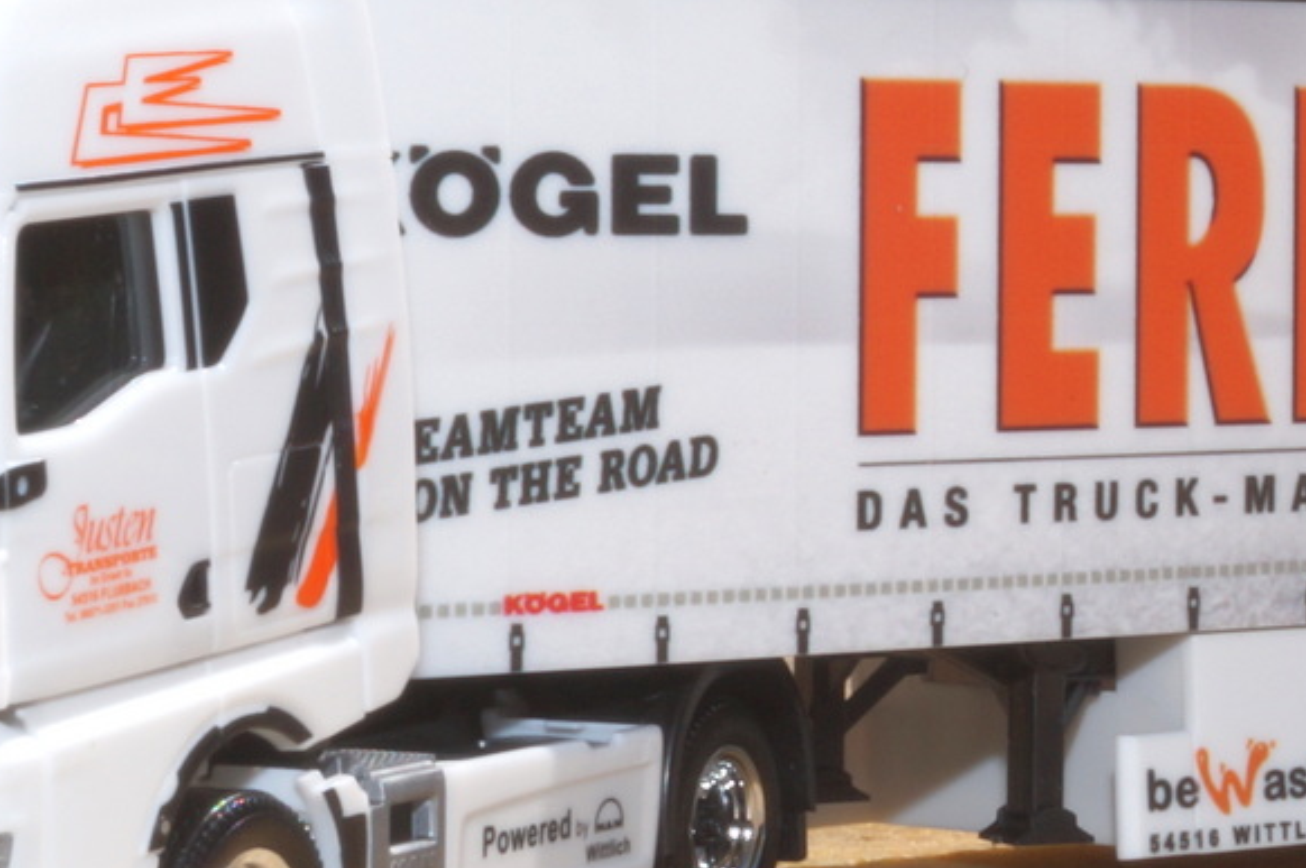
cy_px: 181
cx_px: 846
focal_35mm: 134
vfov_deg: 10.2
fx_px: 4857
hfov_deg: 15.3
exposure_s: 1/60
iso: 100
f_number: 25
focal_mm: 26
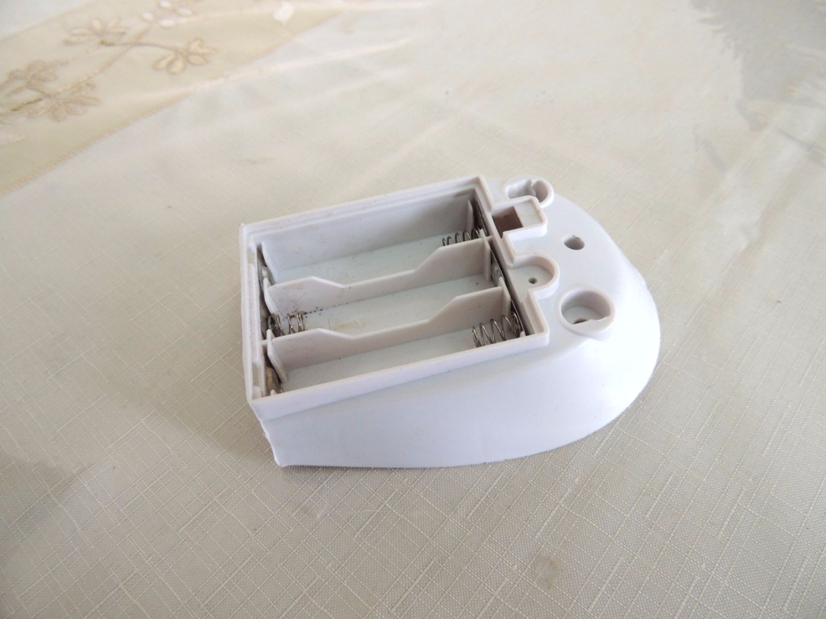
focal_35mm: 24
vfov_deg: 56.8
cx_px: 413
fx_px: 573
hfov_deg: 71.6
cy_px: 310
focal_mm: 4.3
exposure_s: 1/30
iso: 180
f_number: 3
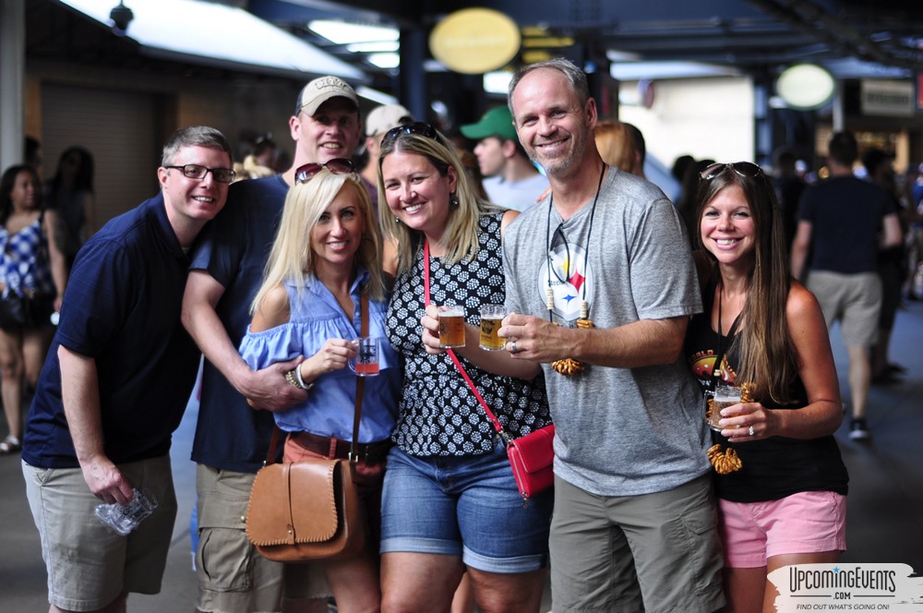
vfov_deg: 18.1
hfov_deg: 27.0
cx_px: 462
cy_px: 306
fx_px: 1920
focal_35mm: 75
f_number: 1.8
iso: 200
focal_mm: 50
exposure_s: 1/250
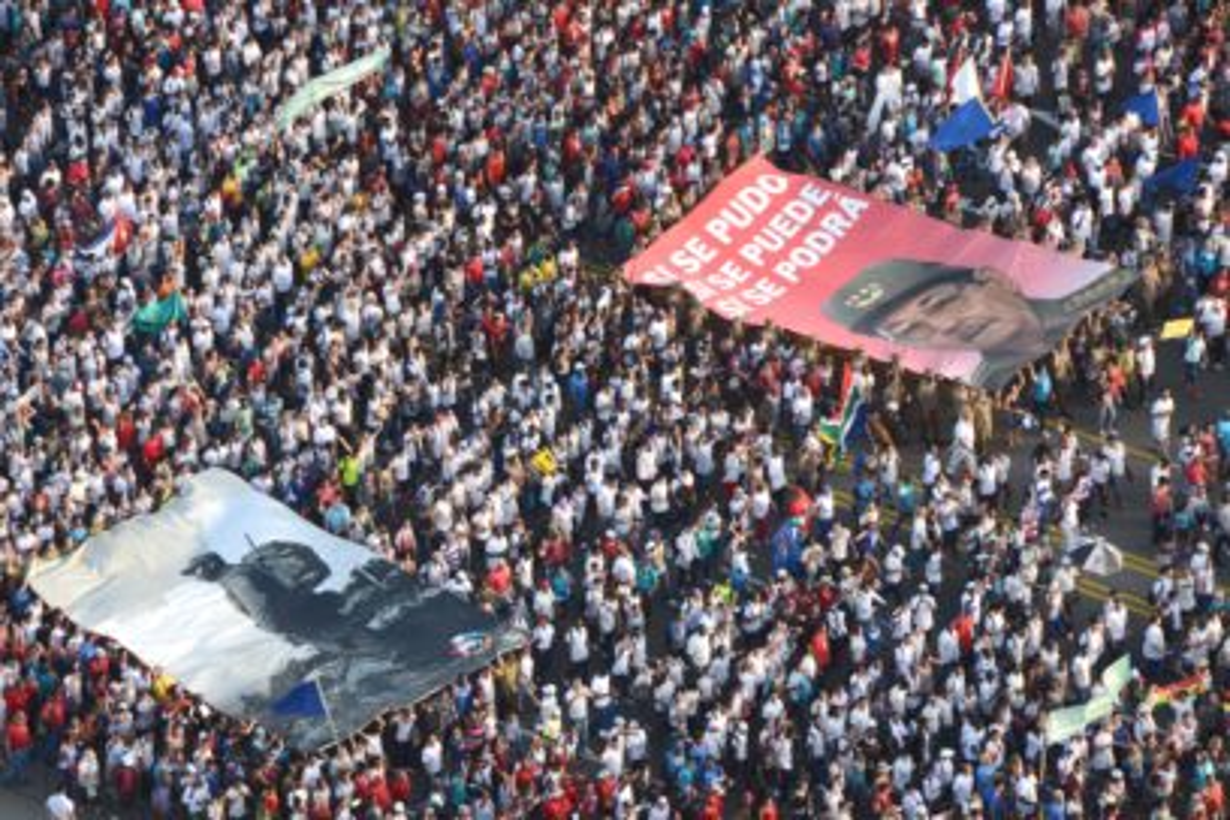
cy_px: 410
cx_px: 615
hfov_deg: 8.1
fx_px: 8712
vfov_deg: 5.4
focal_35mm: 255
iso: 400
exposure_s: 1/200
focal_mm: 170
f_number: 10
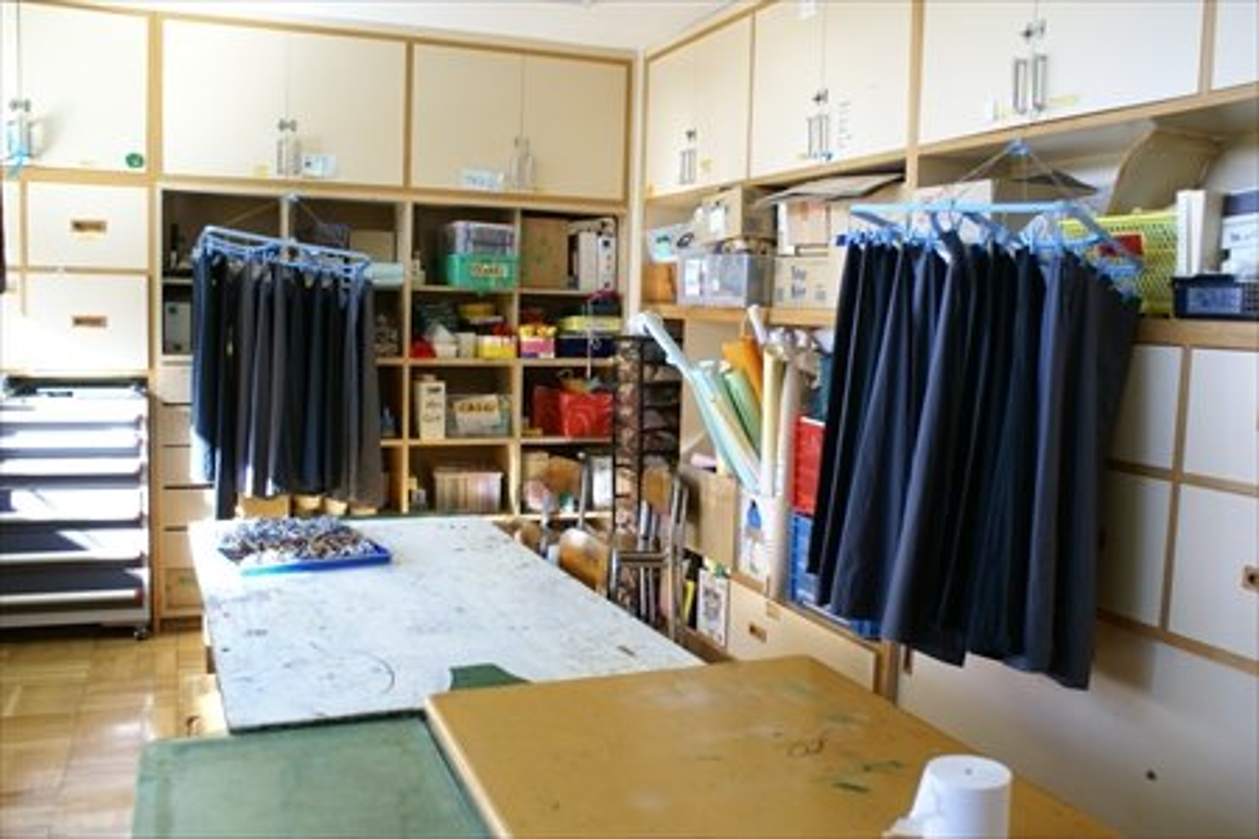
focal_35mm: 30
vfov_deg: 43.6
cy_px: 420
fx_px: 1049
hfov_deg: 61.9
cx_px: 630
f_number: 4
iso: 200
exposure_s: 1/40
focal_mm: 20
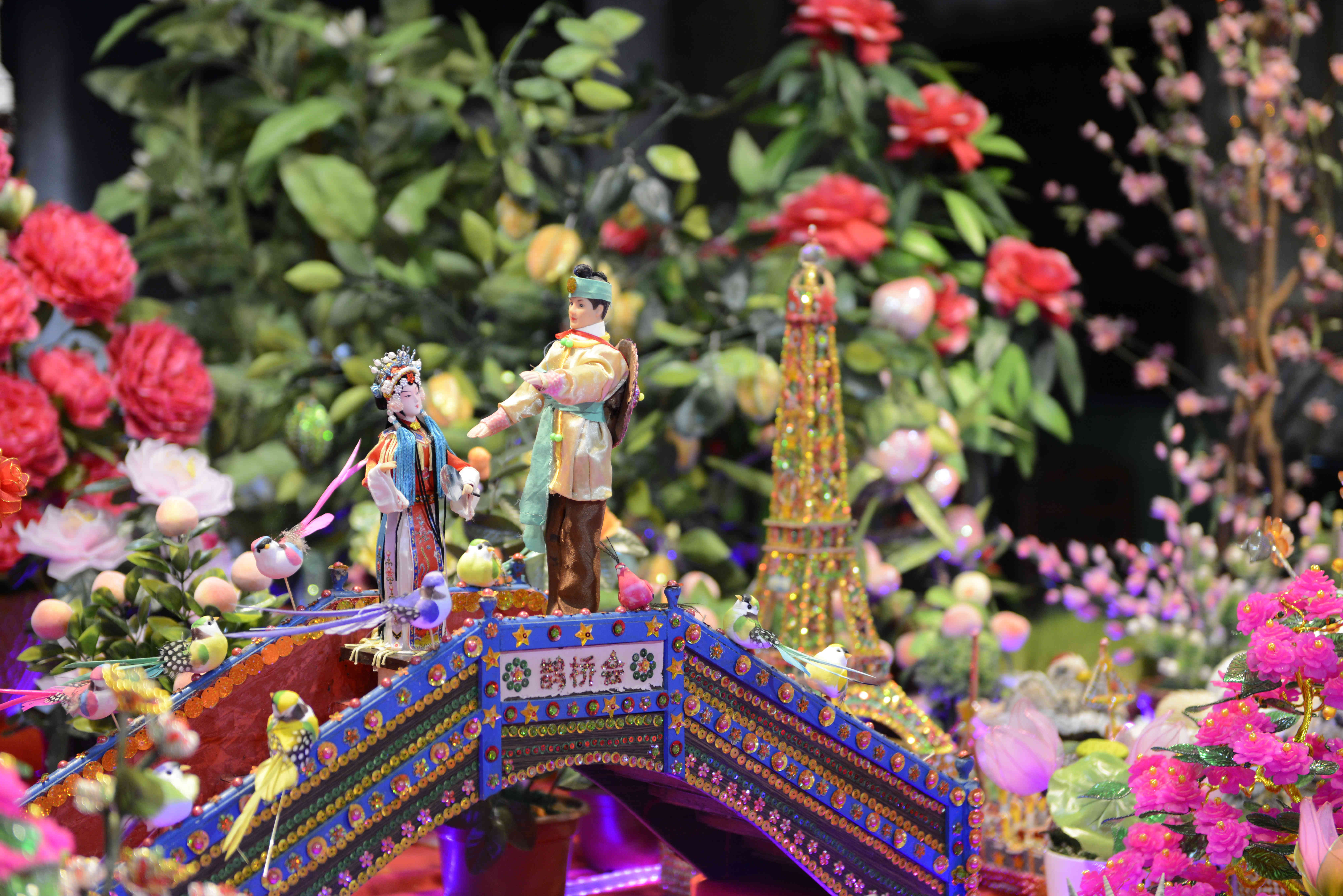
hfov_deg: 26.3
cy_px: 458
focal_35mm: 77
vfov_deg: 17.7
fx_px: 2873
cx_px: 656
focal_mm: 70
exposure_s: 1/125
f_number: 2.8
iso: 1000
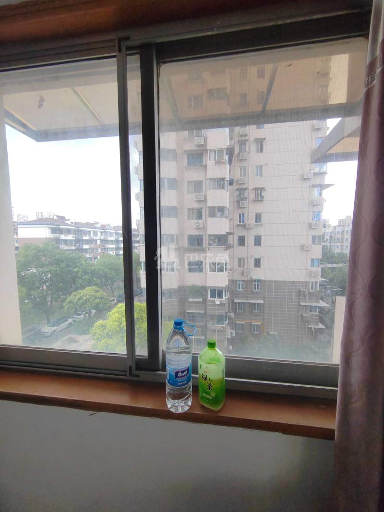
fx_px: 192
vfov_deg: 106.2
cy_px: 256
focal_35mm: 13
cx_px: 192
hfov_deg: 89.9
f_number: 2.2
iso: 100
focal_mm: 2.16
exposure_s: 1/100
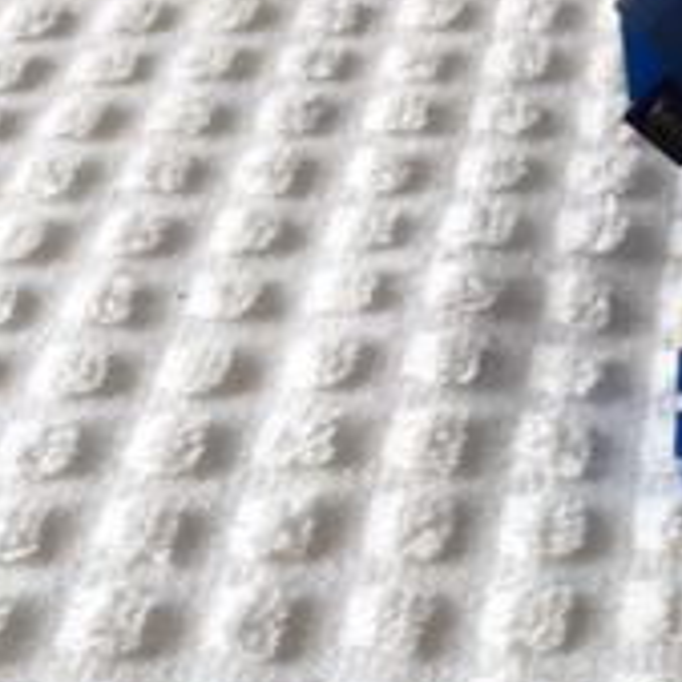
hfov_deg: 16.8
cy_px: -161
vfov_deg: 17.0
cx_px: 920
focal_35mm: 97
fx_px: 2162
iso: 32
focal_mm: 4.15
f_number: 2.2
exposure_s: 1/60
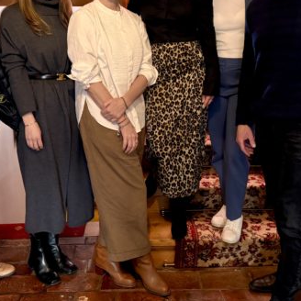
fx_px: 443
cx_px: 153
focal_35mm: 45
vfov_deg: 37.3
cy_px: 111
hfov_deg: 37.6
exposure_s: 1/33
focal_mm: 6.76
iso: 800
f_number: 1.78
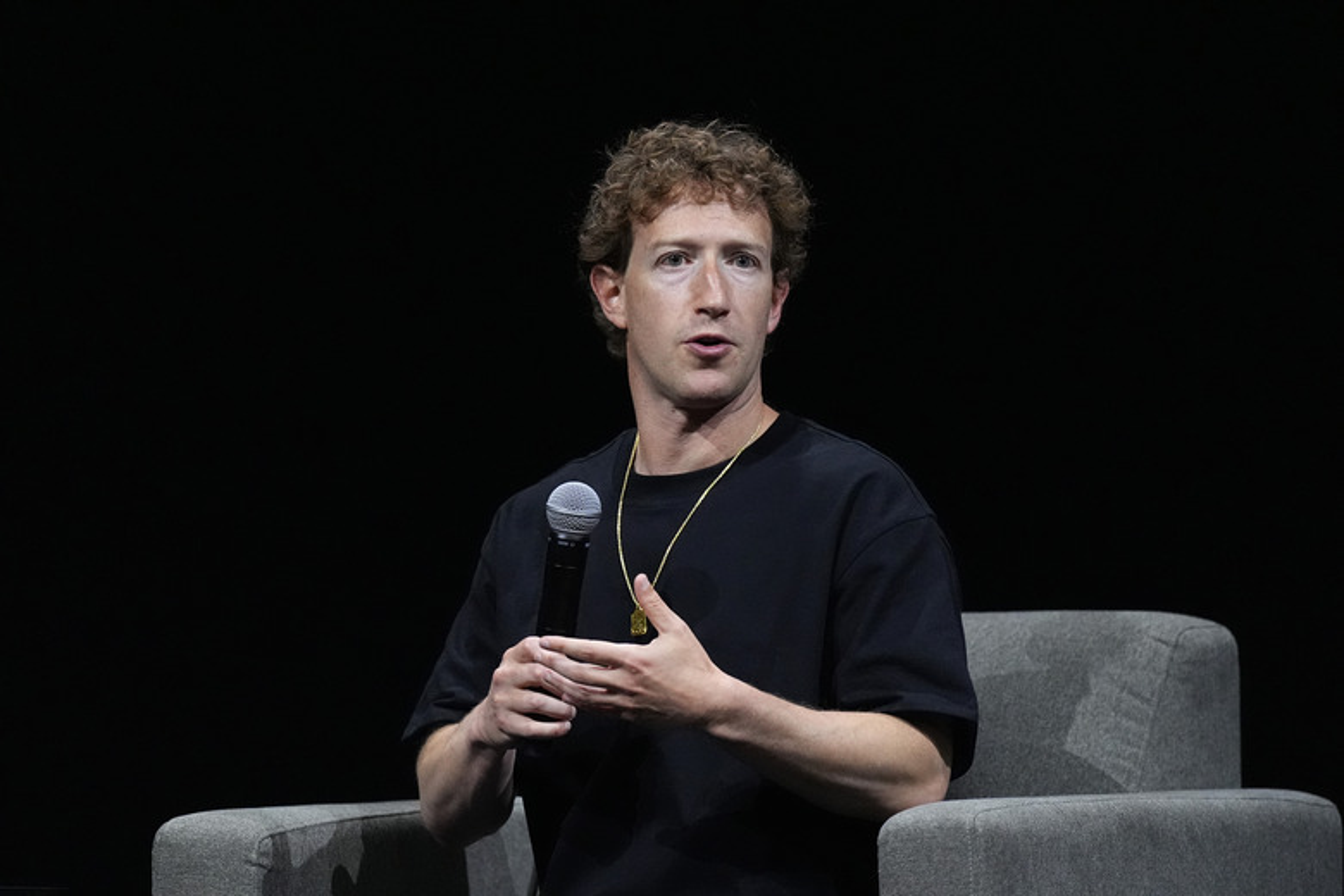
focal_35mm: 600
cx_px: 672
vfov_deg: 2.3
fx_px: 22398
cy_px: 448
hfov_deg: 3.4
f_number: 4
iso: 8000
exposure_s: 1/320
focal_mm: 600
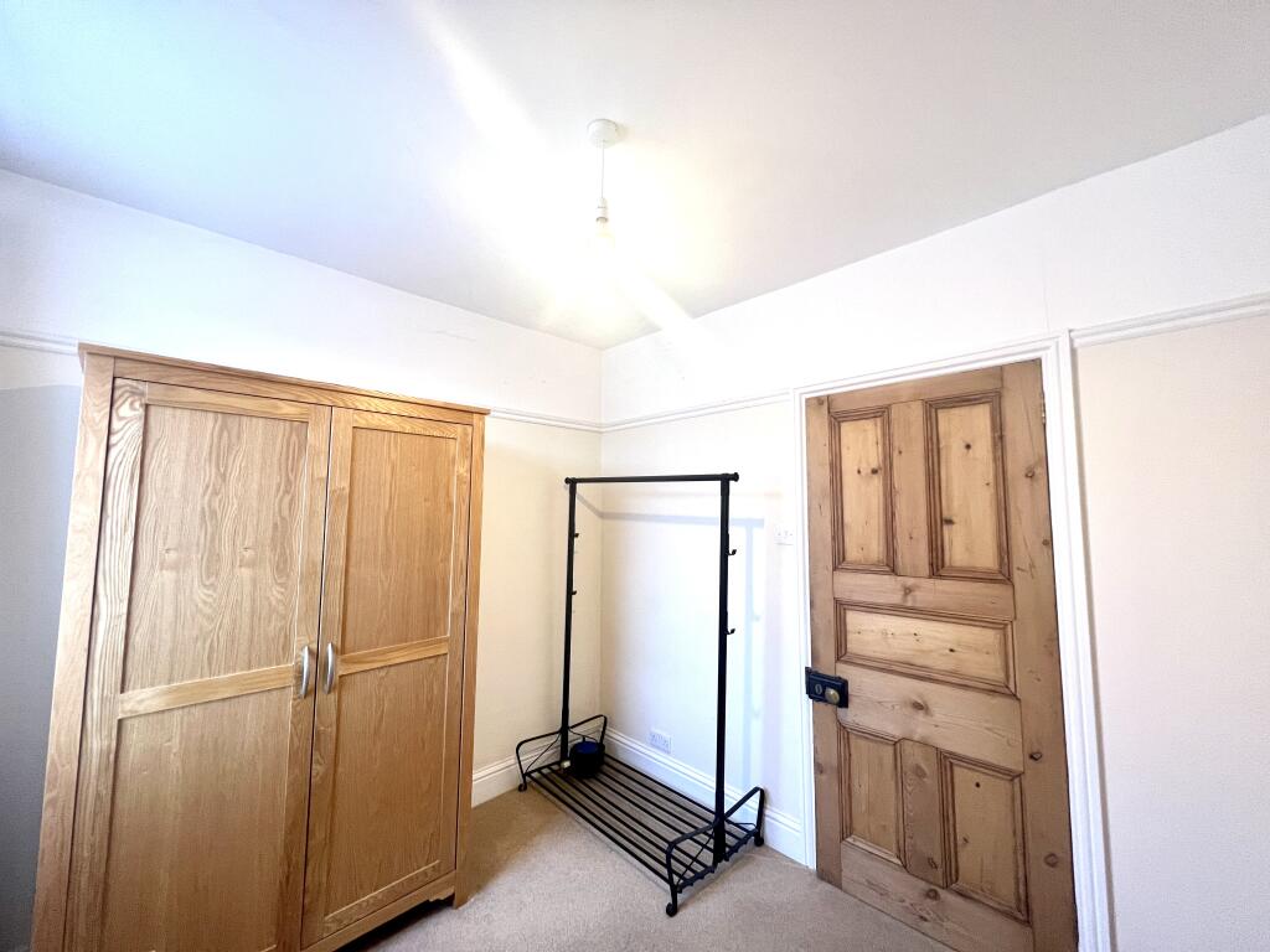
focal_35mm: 13
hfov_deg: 106.2
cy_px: 476
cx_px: 635
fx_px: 477
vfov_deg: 89.9
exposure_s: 1/50
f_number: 1.8
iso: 125
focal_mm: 1.57
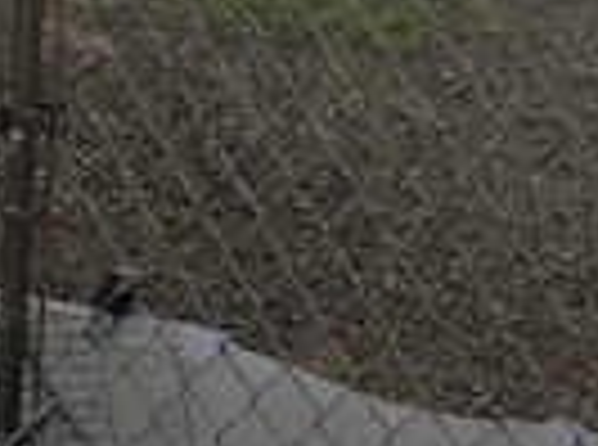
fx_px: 1912
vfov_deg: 11.3
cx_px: 256
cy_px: -581
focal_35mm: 111
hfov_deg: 17.8
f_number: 1.7
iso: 12
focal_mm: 6.3
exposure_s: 1/934
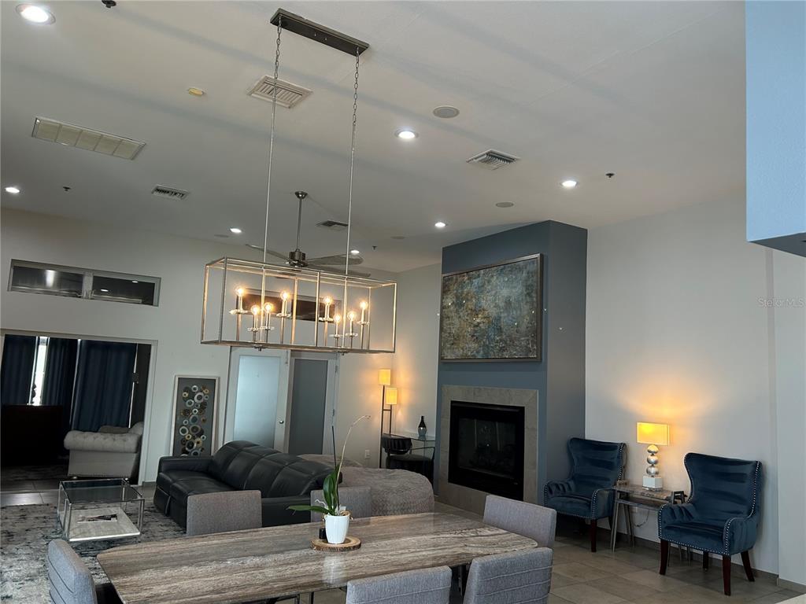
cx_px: 403
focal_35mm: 26
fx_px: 605
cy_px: 302
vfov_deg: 53.1
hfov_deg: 67.3
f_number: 1.5
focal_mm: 5.7
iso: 100
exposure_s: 1/120
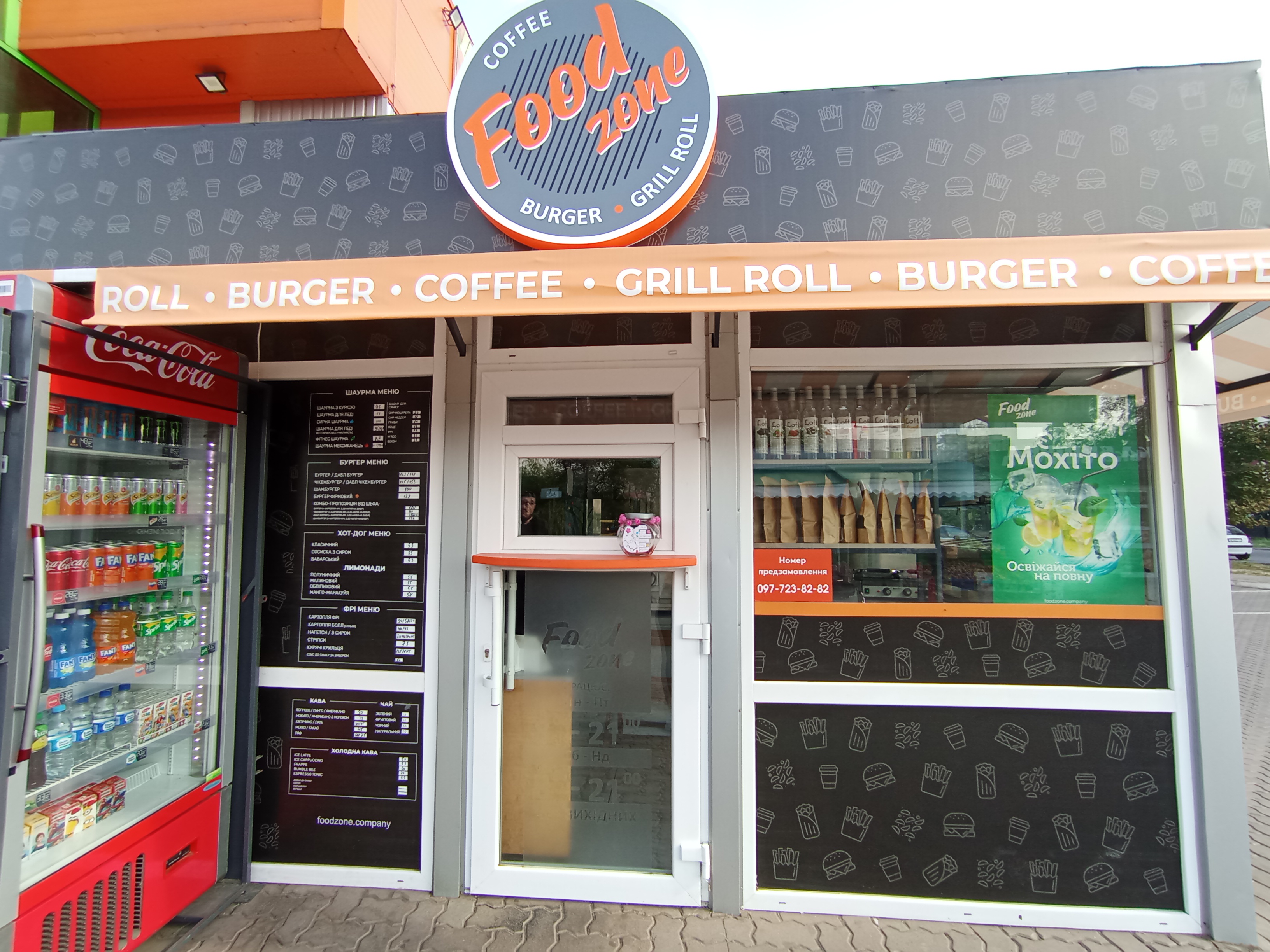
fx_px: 587
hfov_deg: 94.5
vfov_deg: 78.1
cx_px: 635
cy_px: 476
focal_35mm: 16
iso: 51
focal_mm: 1.65
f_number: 2.2
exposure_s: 1/218
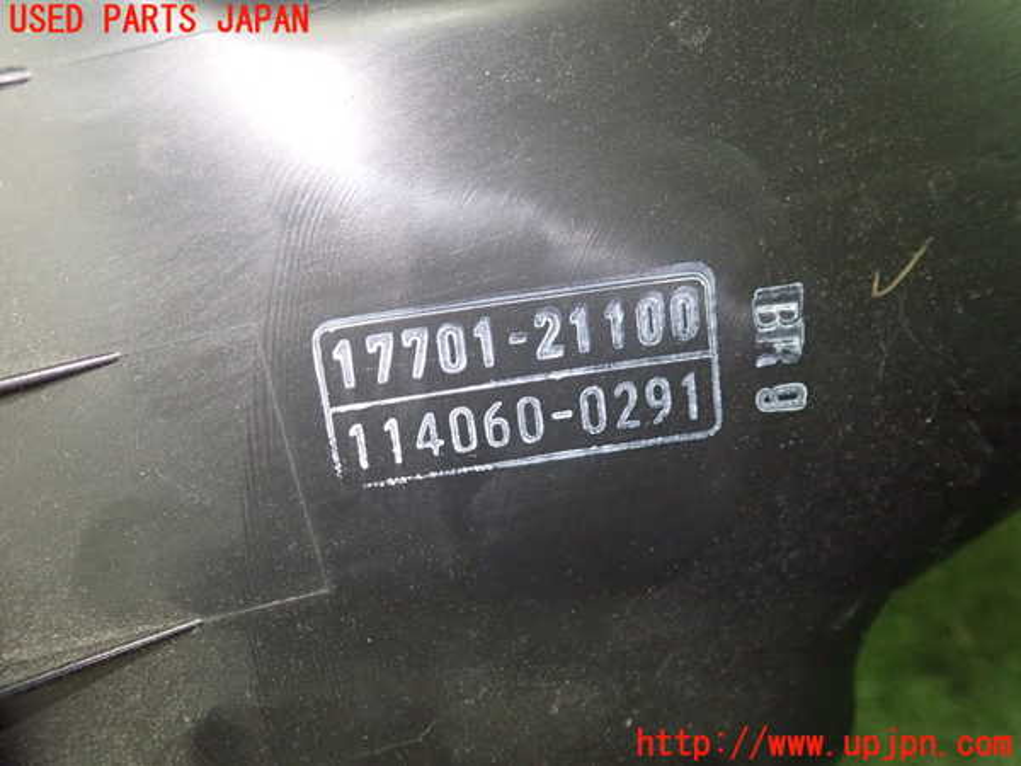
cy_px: 383
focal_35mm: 30
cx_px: 510
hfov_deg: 60.0
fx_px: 885
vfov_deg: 46.8
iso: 800
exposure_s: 1/100
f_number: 2.3
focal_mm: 5.5
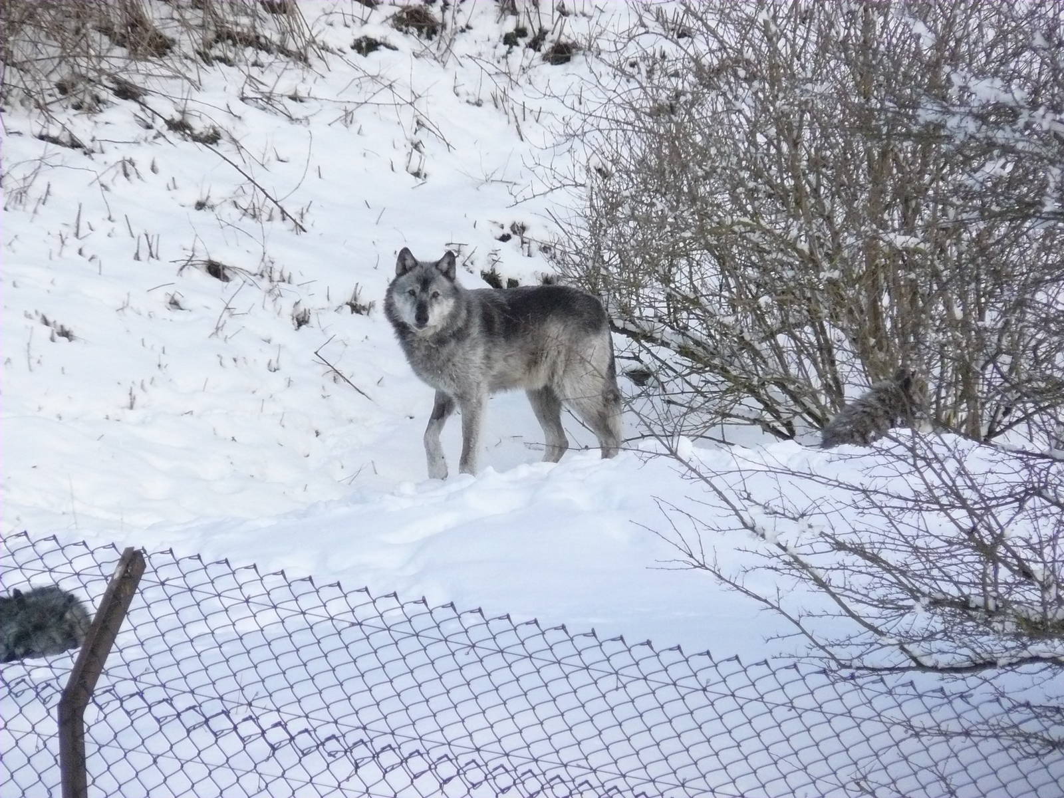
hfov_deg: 4.6
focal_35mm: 432
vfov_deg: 3.4
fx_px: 13278
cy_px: 399
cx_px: 532
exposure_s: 1/1300
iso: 400
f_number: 4.5
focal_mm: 72
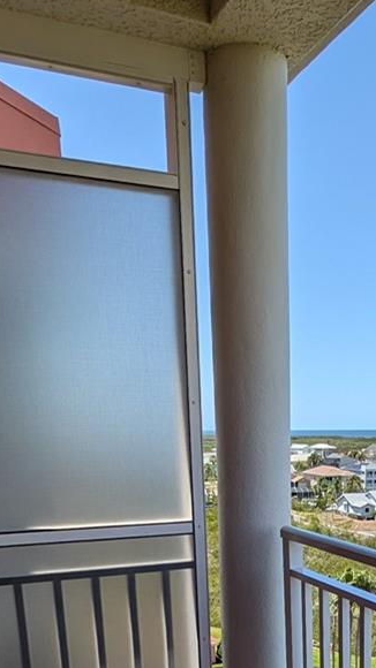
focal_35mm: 36
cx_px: 307
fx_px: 638
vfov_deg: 48.2
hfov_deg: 31.9
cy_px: 627
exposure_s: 1/2016
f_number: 1.7
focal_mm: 2.02
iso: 55
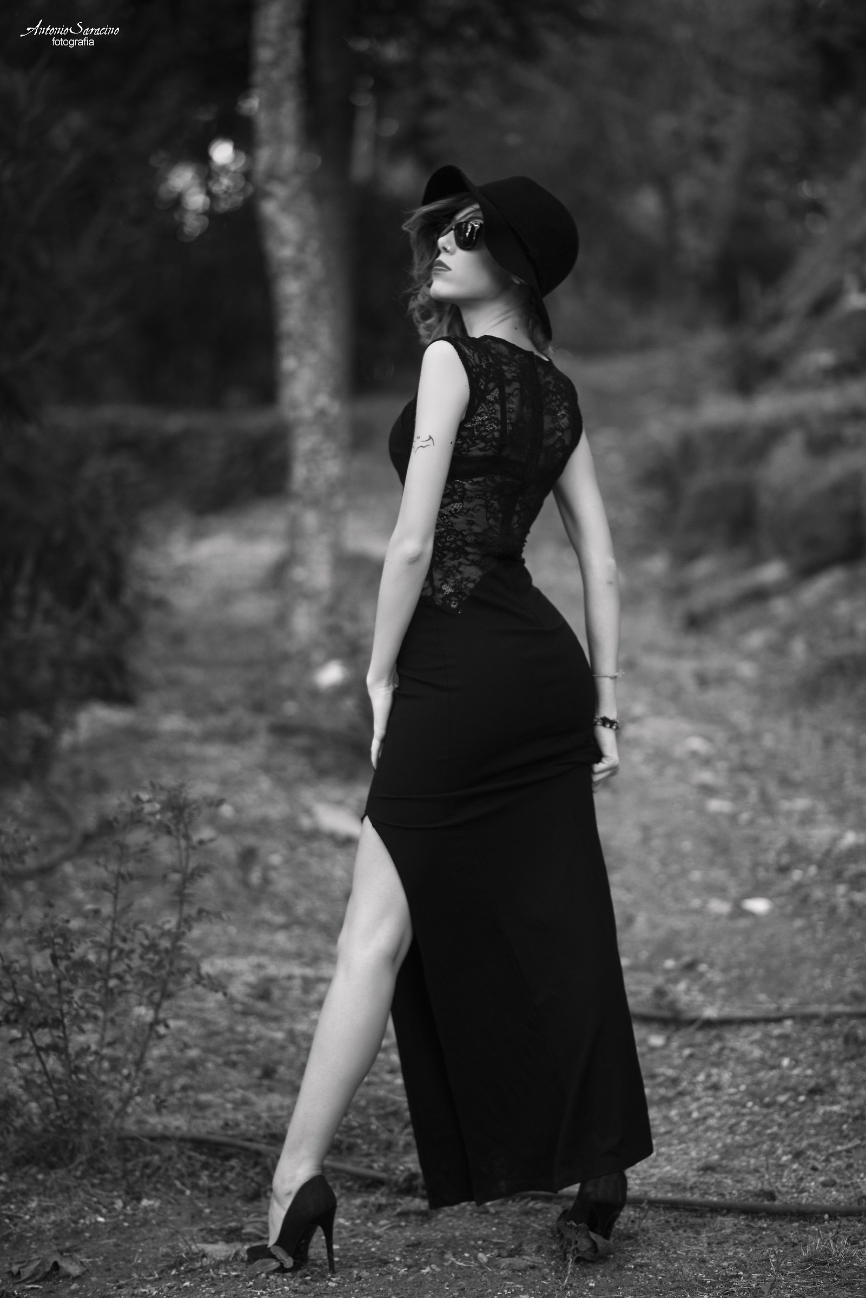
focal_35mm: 85
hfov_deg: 16.1
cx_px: 433
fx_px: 3066
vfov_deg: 23.9
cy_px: 649
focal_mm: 85
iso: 800
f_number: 2
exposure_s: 1/640
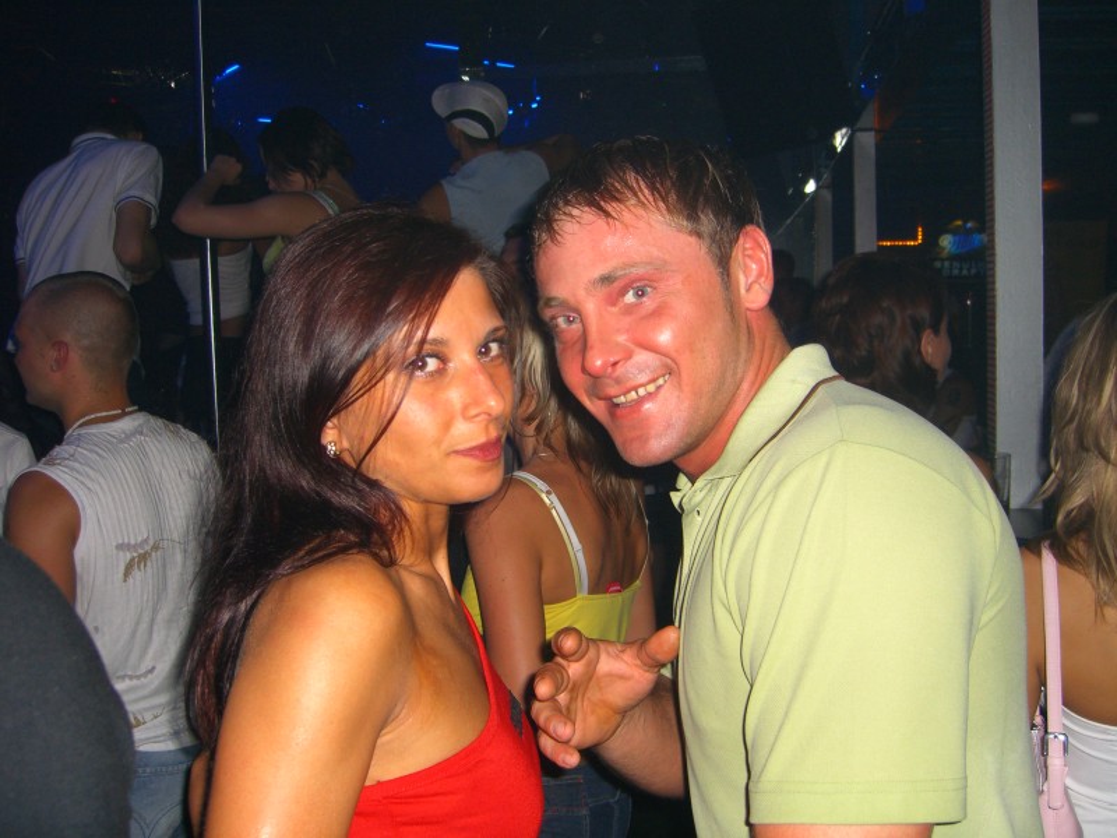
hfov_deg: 49.0
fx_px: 1226
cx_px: 558
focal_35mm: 38
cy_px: 419
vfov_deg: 37.7
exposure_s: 1/60
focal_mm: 7.9
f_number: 2.8
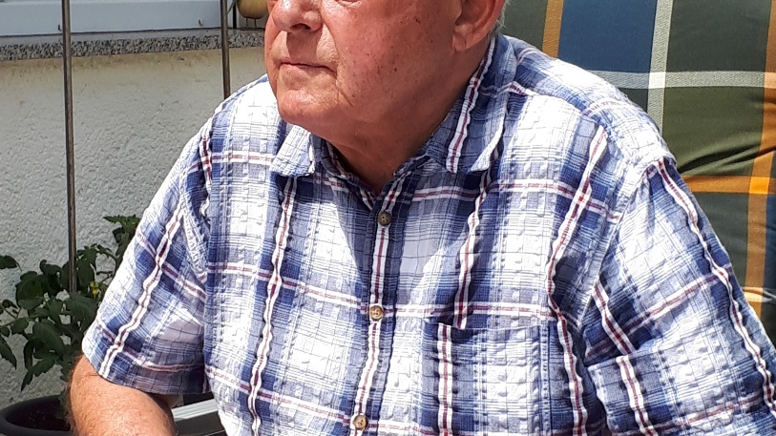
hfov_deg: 50.5
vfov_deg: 29.7
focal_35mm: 40
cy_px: 231
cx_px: 381
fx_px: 823
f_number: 1.9
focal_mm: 3.6
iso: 40
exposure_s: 1/649
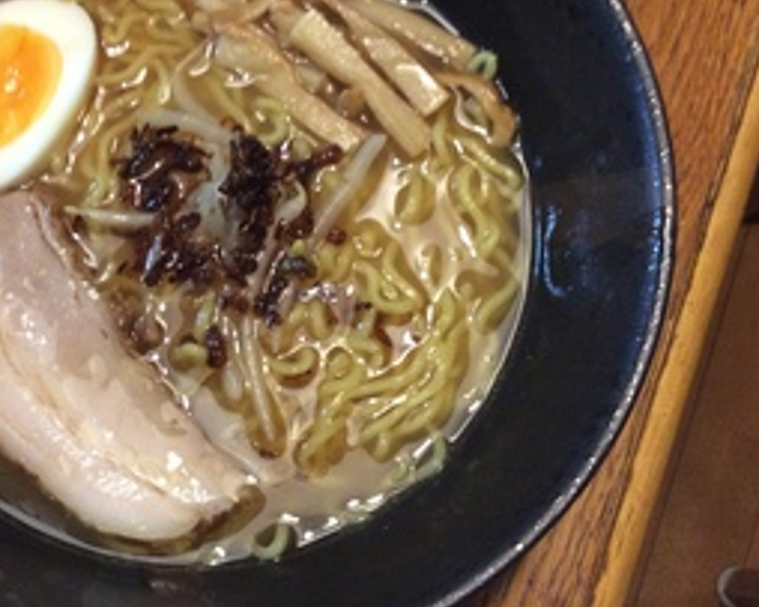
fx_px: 1100
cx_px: 242
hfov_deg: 37.6
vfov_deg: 30.7
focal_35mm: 49
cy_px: 239
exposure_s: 1/24
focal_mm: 3.3
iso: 250
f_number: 2.4
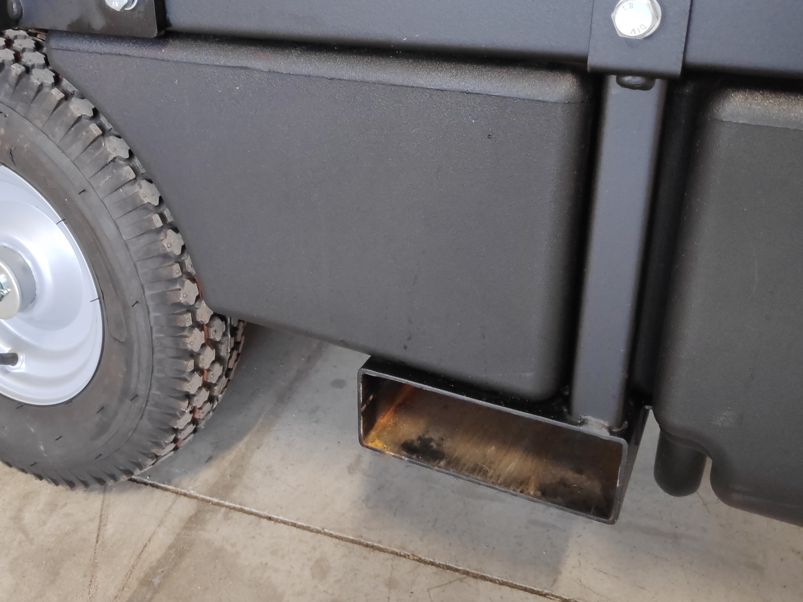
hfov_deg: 60.9
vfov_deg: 47.8
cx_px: 307
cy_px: 225
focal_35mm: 29
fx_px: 673
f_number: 1.9
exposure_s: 1/33
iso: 664
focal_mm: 3.94
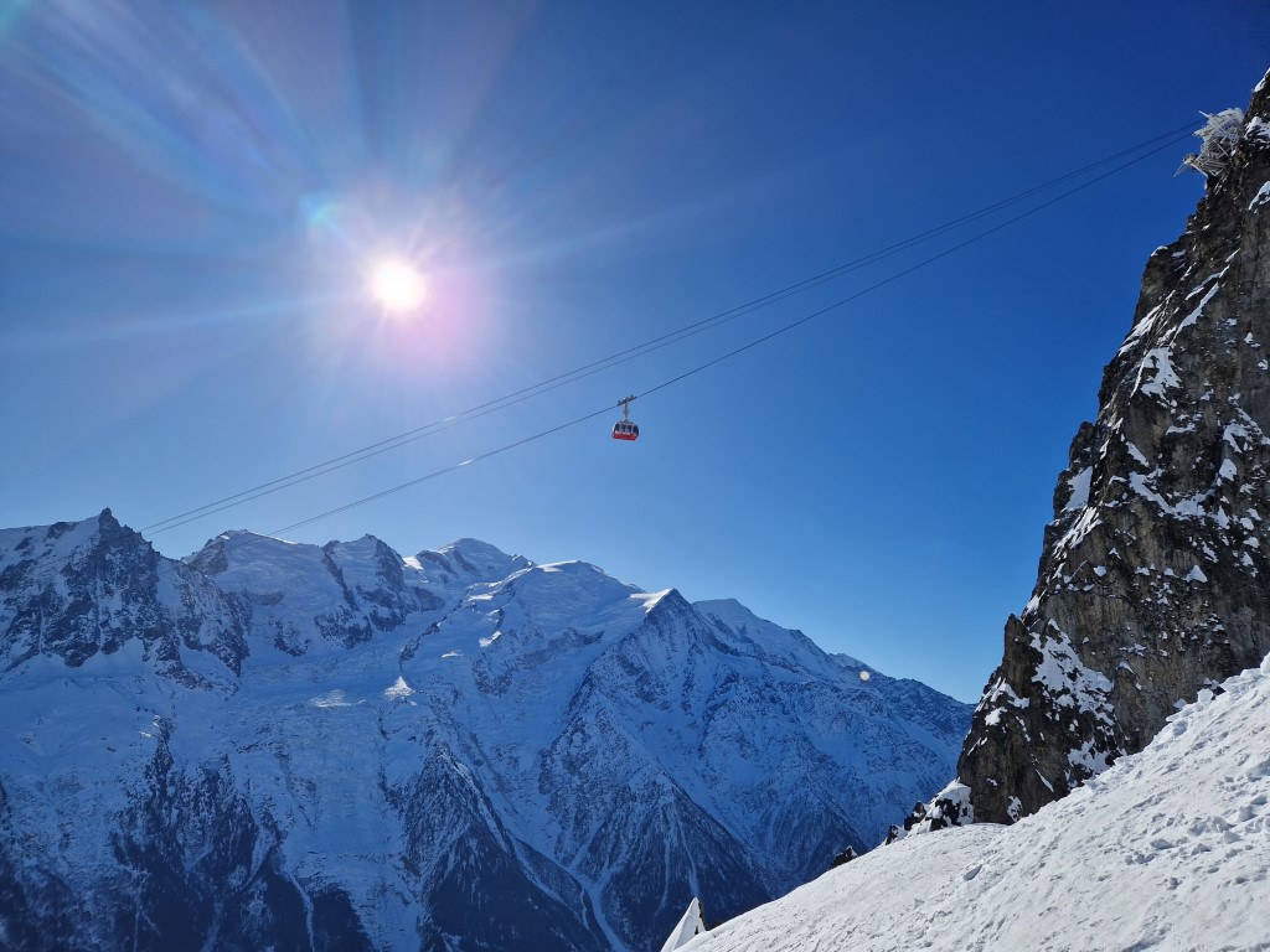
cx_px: 635
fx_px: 844
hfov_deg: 73.9
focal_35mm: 23
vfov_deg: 58.9
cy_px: 476
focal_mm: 5.4
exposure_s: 1/3776
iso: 50
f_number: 1.8
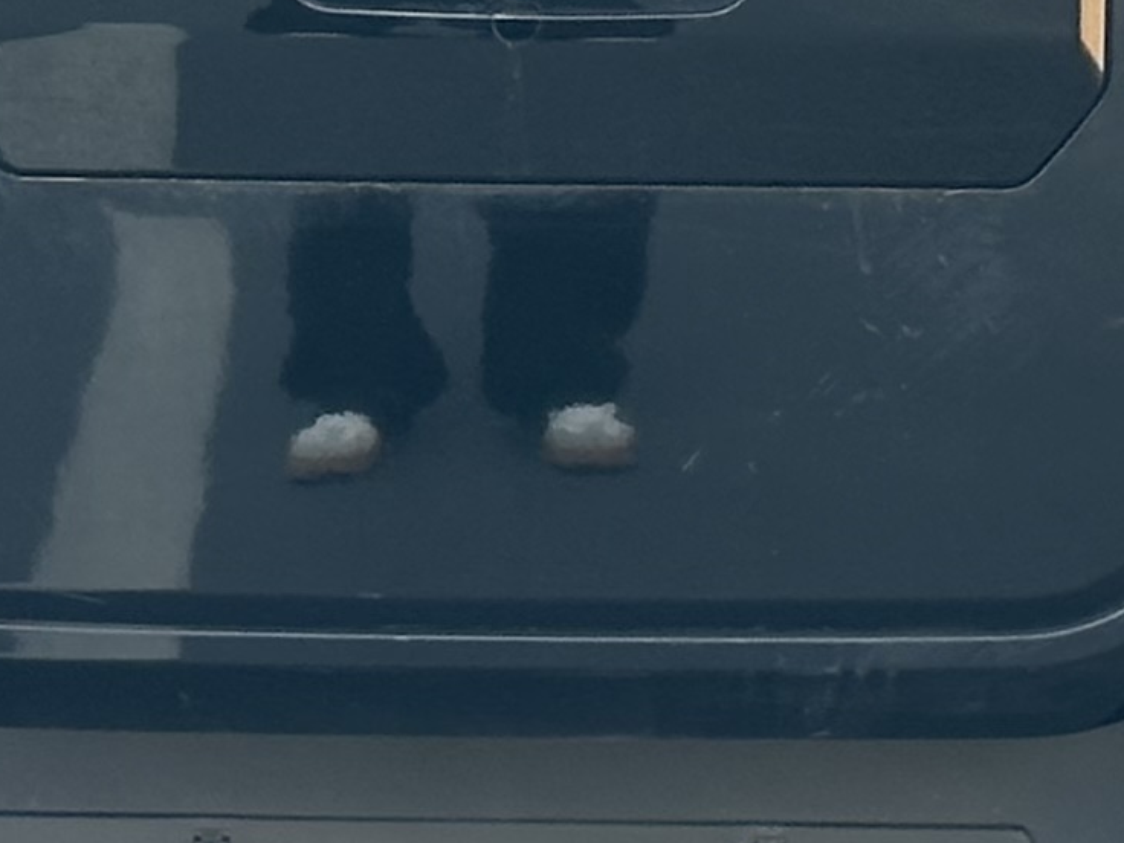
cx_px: 589
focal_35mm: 263
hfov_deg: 7.5
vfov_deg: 5.6
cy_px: -257
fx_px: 8540
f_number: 1.78
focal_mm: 6.86
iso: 64
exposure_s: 1/246
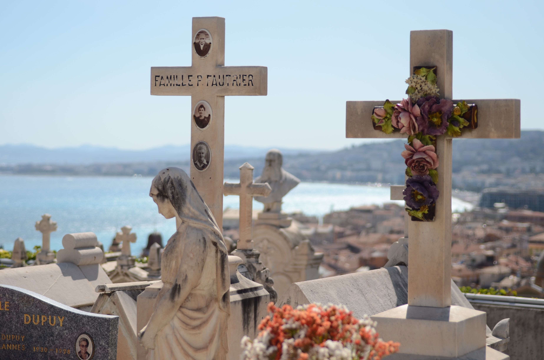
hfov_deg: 22.7
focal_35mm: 90
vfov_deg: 15.1
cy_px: 180
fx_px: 1357
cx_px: 272
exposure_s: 1/2500
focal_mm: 60
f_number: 2.8
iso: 100
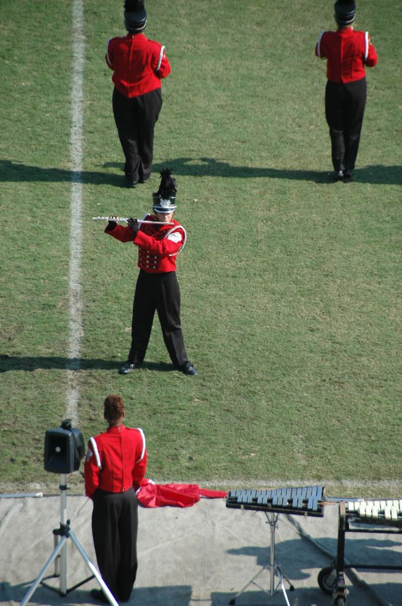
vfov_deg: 6.9
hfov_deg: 4.6
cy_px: 303
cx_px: 201
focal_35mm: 300
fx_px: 5038
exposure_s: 1/500
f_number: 5.6
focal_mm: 200
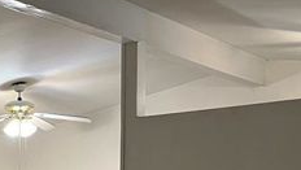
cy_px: 289
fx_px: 687
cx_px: -27
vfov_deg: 13.0
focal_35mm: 86
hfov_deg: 23.3
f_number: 1.6
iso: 160
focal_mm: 5.1
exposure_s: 1/60
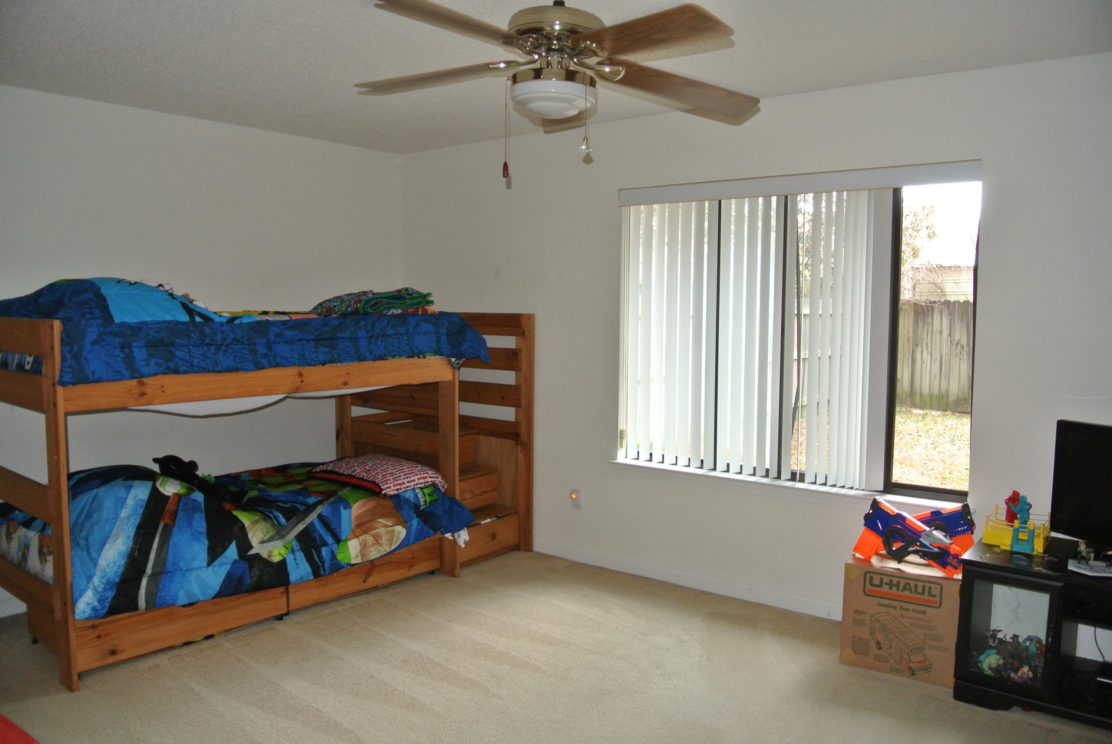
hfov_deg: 67.3
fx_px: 835
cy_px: 372
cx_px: 556
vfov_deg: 48.0
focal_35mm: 27
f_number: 3.5
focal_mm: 10
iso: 400
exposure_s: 1/60
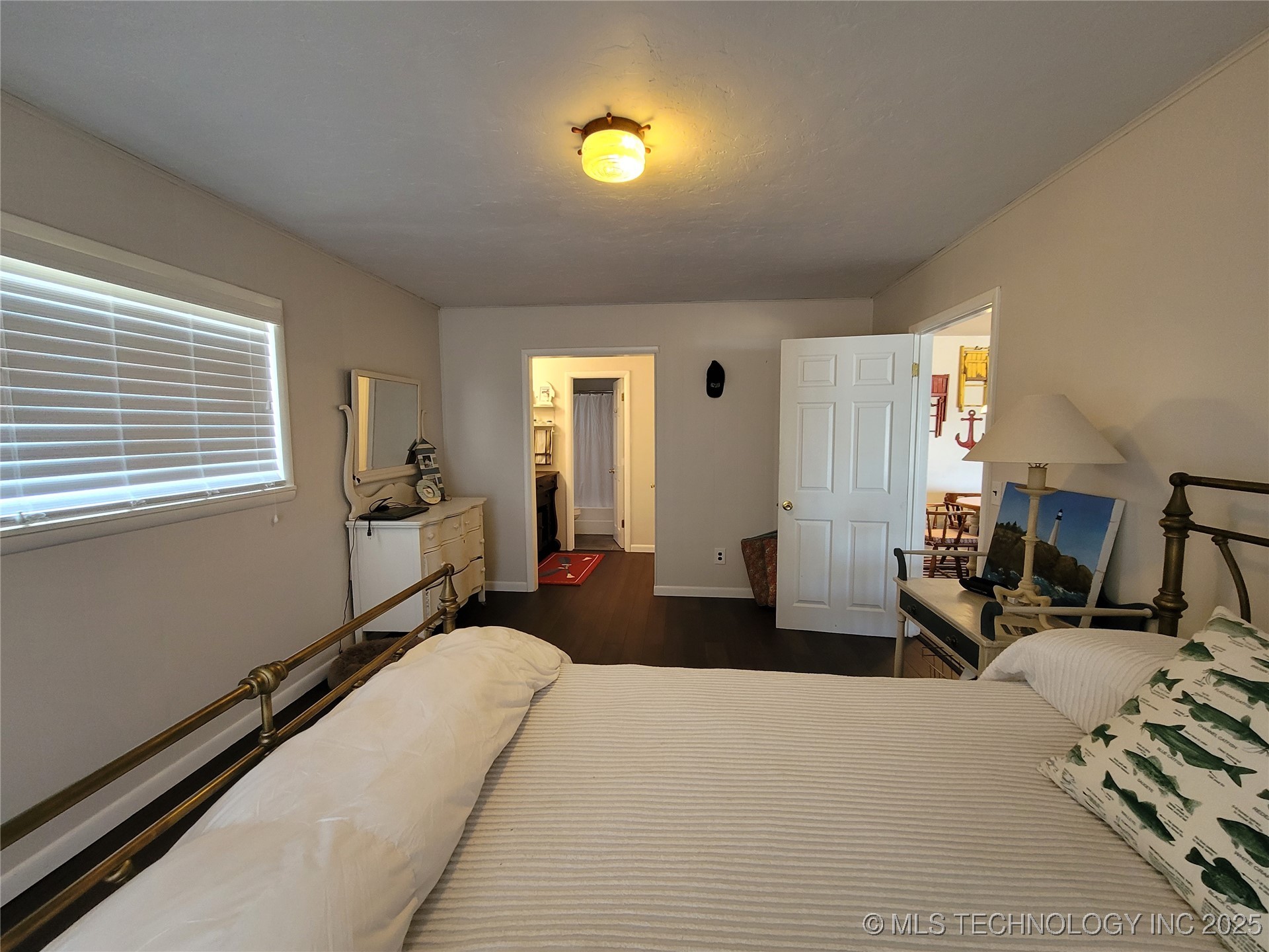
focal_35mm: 13
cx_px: 634
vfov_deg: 89.9
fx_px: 477
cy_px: 476
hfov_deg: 106.2
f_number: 2.2
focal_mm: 2.2
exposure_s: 1/30
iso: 320
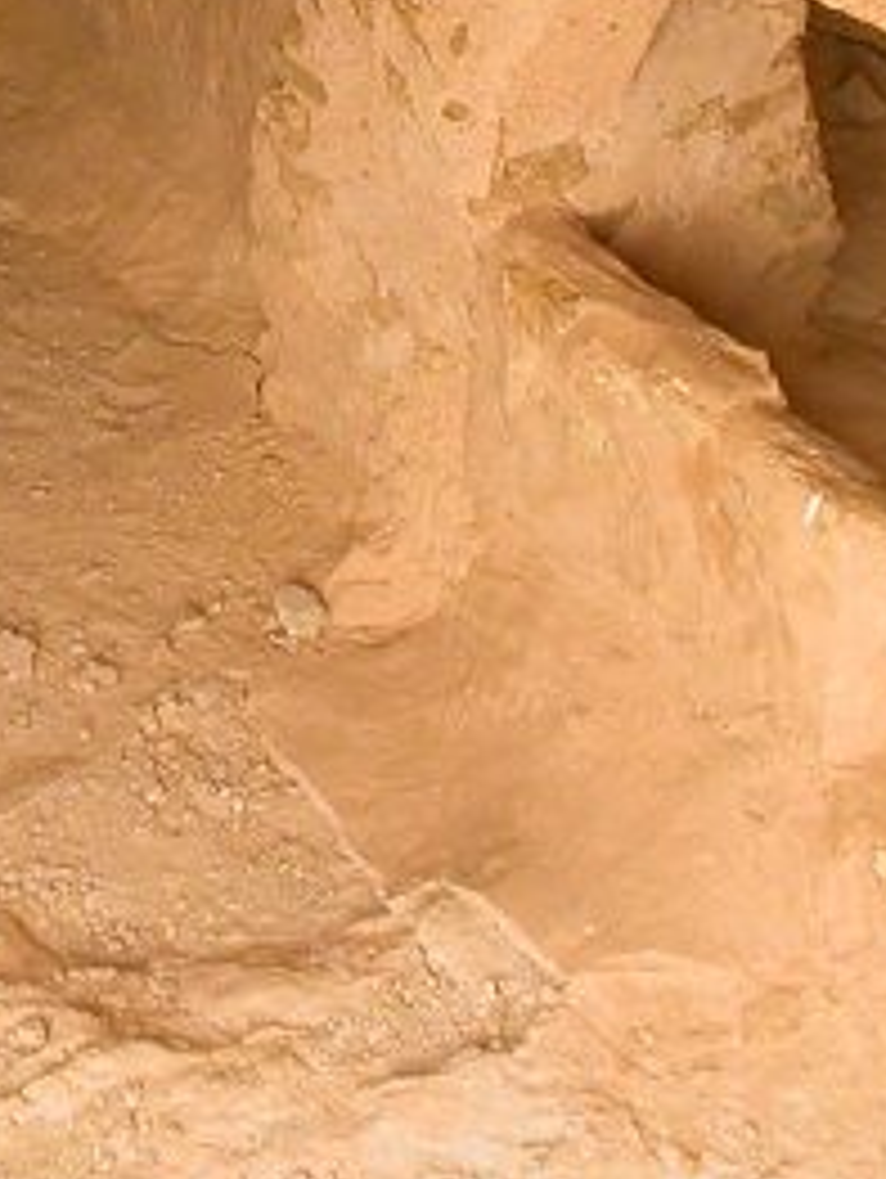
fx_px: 3952
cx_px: 81
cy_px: -153
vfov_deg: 16.4
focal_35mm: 116
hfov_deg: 12.7
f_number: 2.6
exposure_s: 1/26.4
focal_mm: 7.85
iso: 100
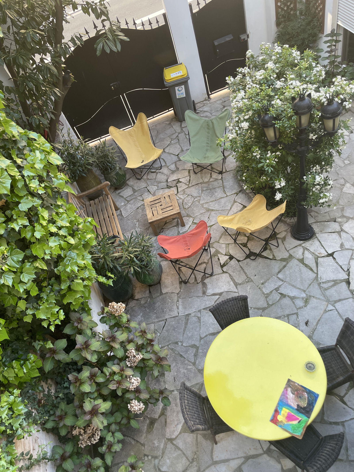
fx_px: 354
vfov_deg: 67.3
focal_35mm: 26
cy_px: 236
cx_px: 177
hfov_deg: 53.1
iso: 64
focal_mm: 4.2
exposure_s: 1/121
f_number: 1.6
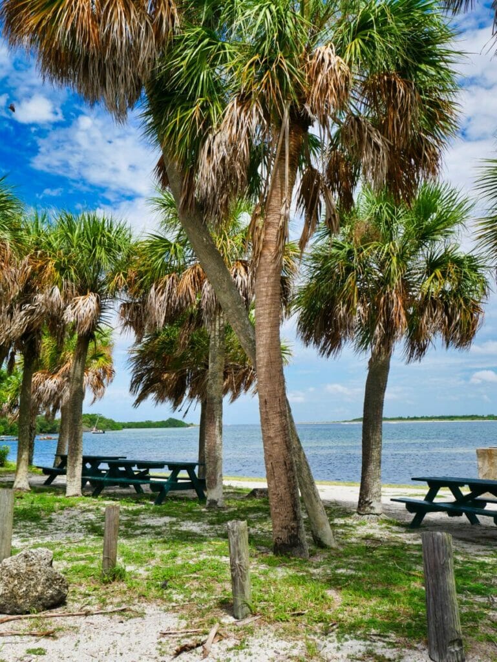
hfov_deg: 41.8
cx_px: 248
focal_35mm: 34
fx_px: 650
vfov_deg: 53.9
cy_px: 331
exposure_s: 1/500
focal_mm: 17
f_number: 8
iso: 200
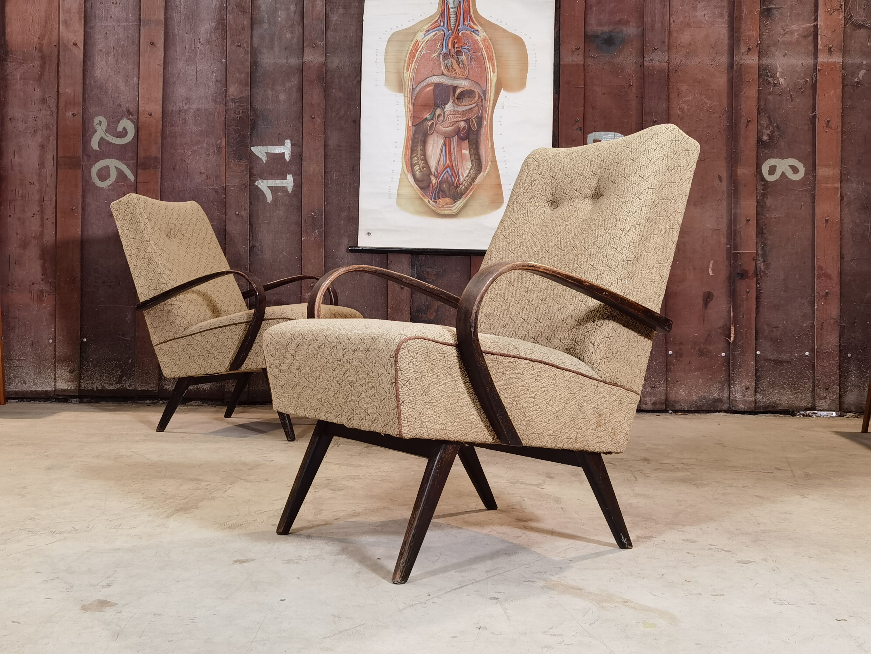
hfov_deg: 44.8
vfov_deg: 34.3
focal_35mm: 42
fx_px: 1057
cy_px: 327
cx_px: 436
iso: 160
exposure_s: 1/50
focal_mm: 6.71
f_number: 1.9
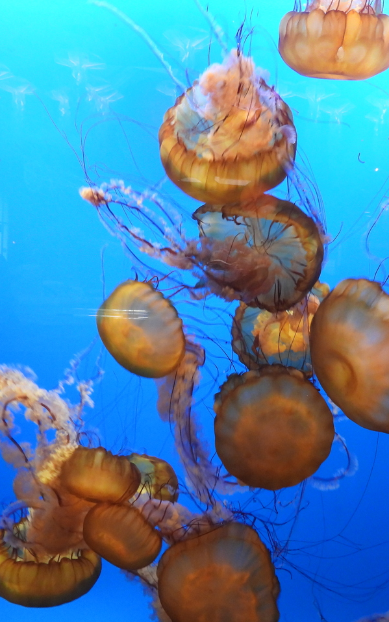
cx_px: 253
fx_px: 577
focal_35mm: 34
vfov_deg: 56.7
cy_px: 311
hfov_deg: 37.0
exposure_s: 1/8
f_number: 2.8
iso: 500
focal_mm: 4.3
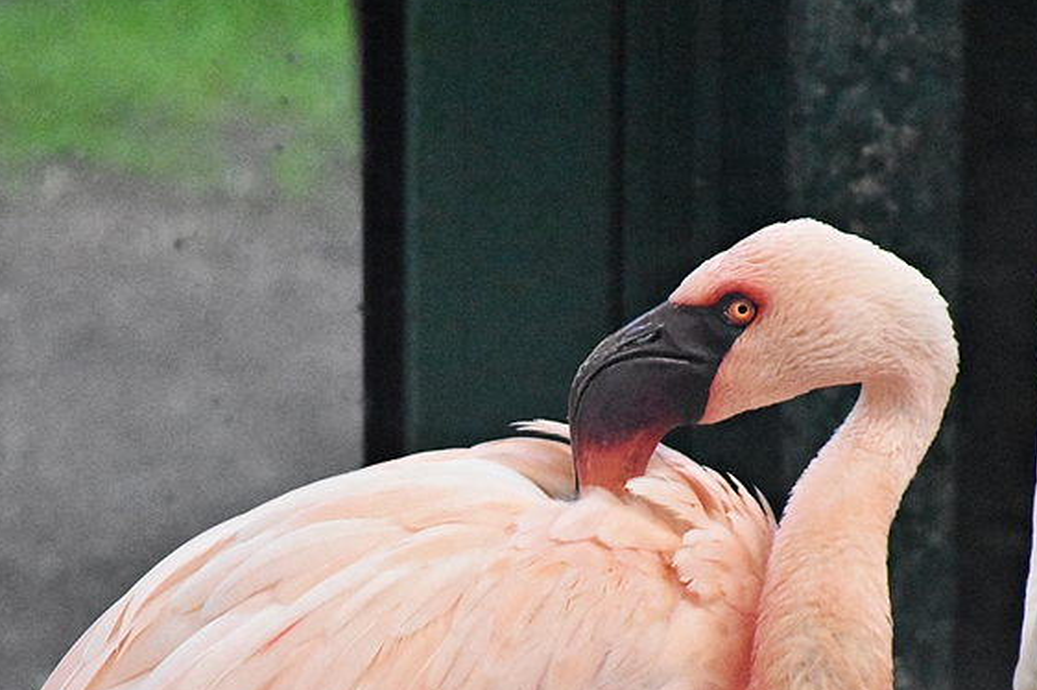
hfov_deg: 5.4
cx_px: 413
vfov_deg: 3.6
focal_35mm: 383
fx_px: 11026
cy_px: 606
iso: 9000
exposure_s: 1/500
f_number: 5.6
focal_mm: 140
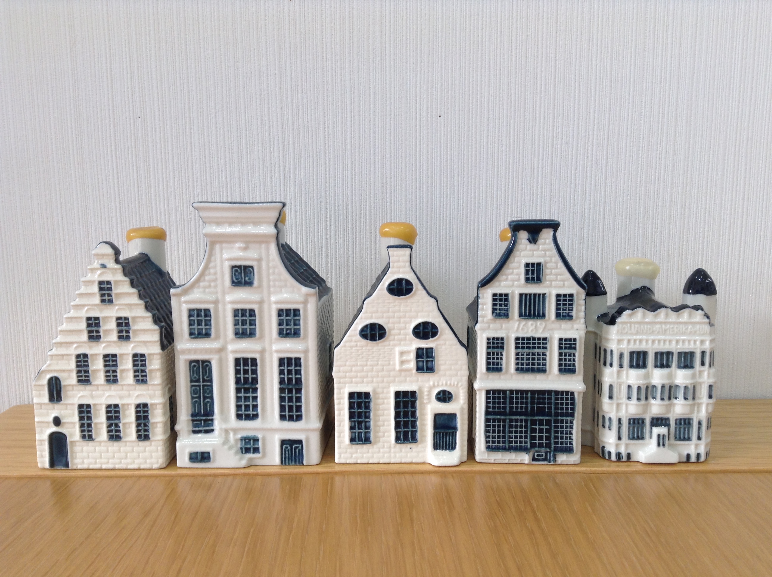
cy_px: 288
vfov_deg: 42.8
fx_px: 735
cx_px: 386
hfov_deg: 55.4
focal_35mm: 33
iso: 25
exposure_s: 1/40
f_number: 2.4
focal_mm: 3.3
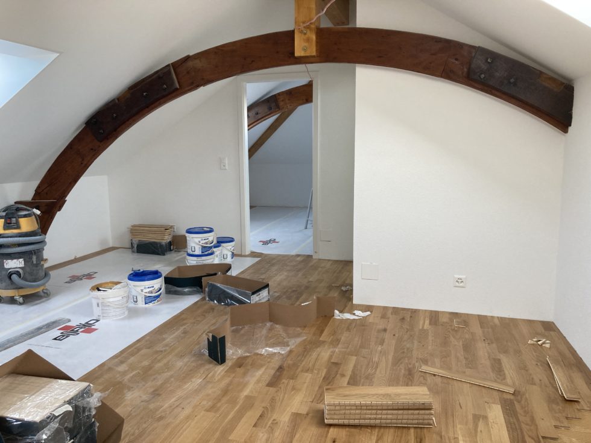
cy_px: 222
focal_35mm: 28
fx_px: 478
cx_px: 296
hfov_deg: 63.4
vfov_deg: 49.7
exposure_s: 1/81
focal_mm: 3.99
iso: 80
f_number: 1.8
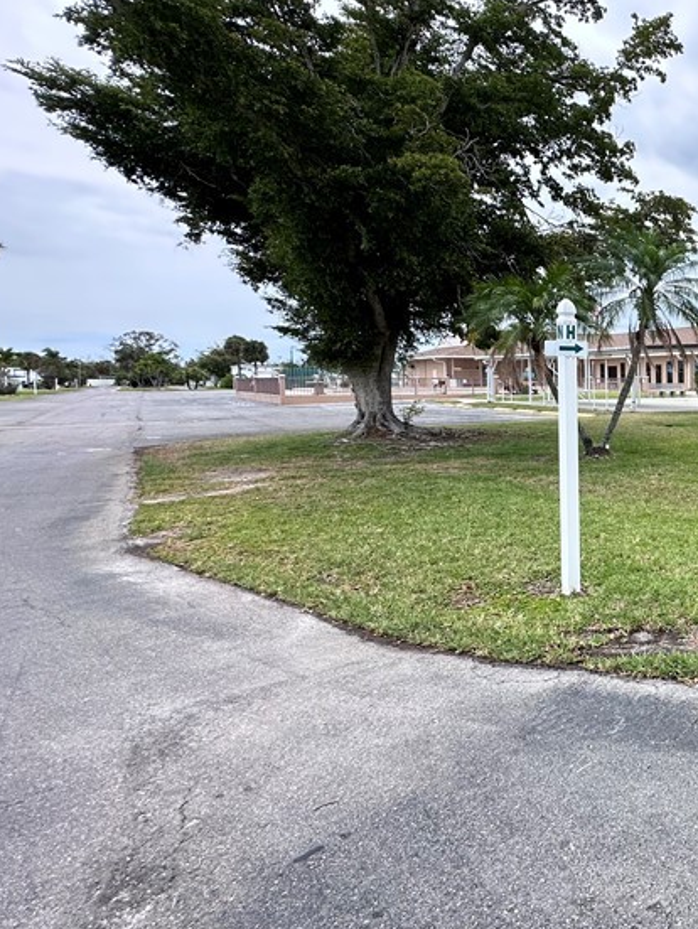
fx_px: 698
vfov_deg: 67.2
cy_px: 428
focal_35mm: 26
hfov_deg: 39.6
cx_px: 821
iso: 40
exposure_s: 1/1182
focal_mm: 2.22
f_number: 2.2
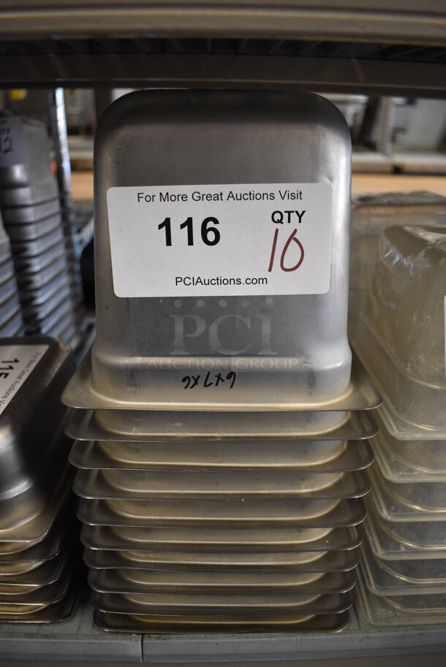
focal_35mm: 27
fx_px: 501
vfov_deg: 67.3
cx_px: 223
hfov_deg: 48.0
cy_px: 334
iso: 1100
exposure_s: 1/125
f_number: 3.5
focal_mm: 18
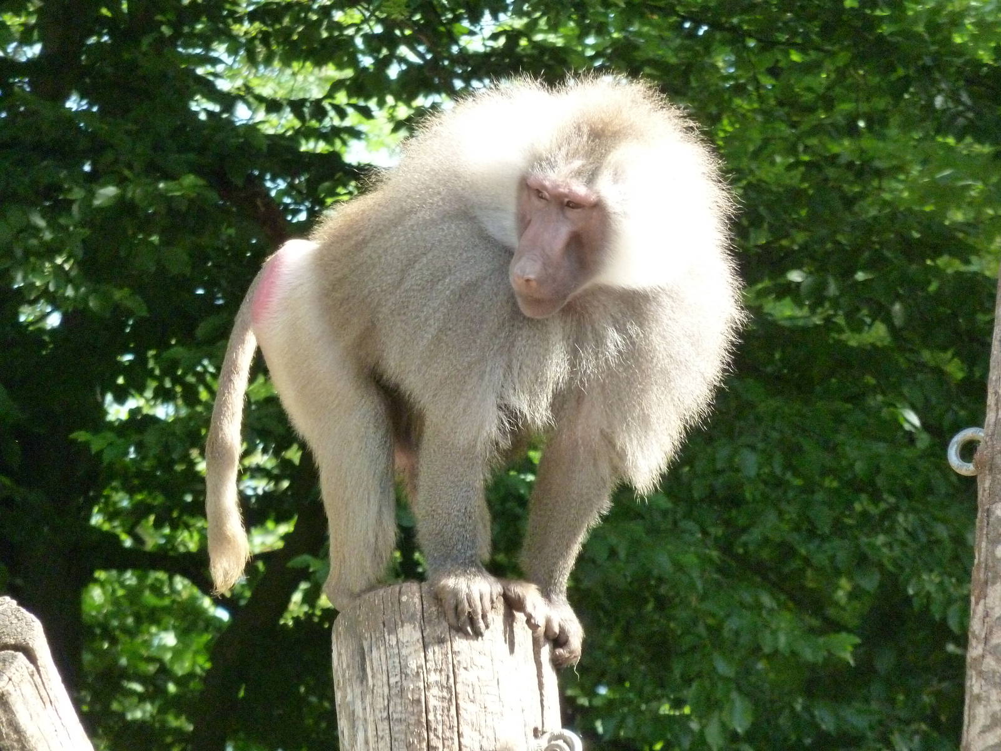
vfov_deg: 4.6
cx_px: 500
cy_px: 376
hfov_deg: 6.2
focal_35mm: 320
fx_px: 9254
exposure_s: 1/250
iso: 800
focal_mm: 49.2
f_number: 4.9
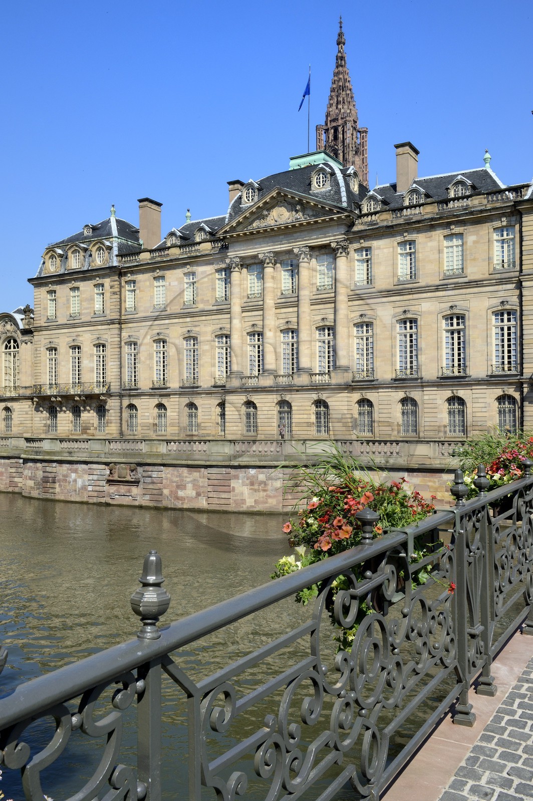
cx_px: 266
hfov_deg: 42.3
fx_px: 690
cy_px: 400
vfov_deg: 60.3
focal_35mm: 31
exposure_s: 1/250
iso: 400
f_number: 16
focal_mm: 31
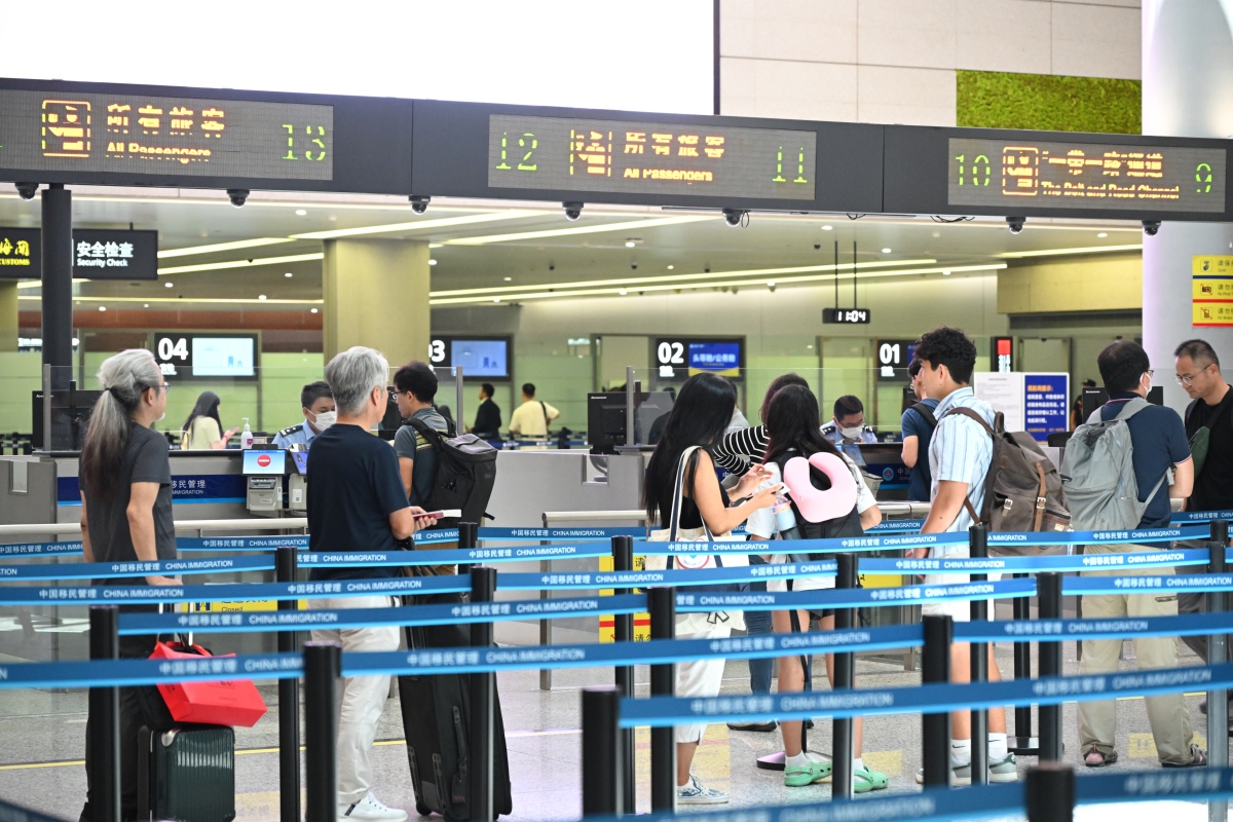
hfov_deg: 23.9
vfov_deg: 16.1
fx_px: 2911
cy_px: 411
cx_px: 616
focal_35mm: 85
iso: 5000
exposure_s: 1/200
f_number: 4
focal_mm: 85
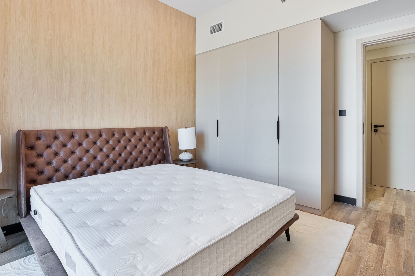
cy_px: 138
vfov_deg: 73.7
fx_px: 184
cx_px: 208
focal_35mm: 16
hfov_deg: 96.7
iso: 100
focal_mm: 16
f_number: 10
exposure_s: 1.3
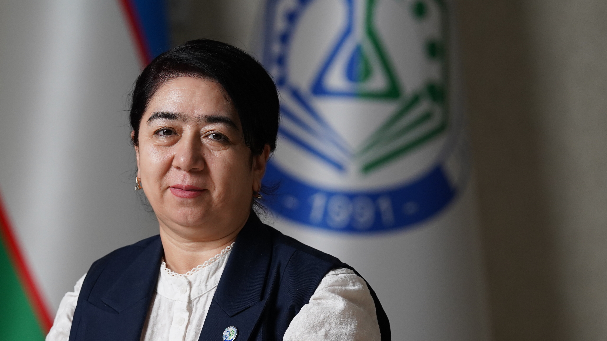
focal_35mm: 250
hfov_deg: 8.6
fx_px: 4024
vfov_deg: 4.9
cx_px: 203
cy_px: 239
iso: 1600
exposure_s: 1/250
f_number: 4
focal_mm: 164
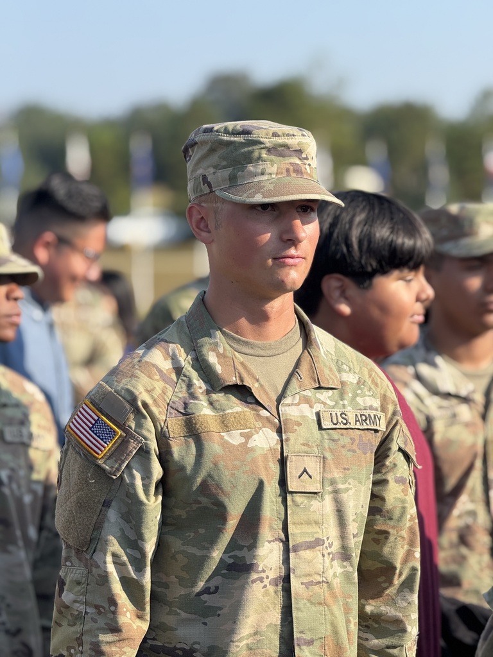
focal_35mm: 120
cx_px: 246
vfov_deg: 16.4
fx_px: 2279
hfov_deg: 12.3
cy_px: 328
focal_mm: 15.66
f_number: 2.8
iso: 50
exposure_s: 1/793
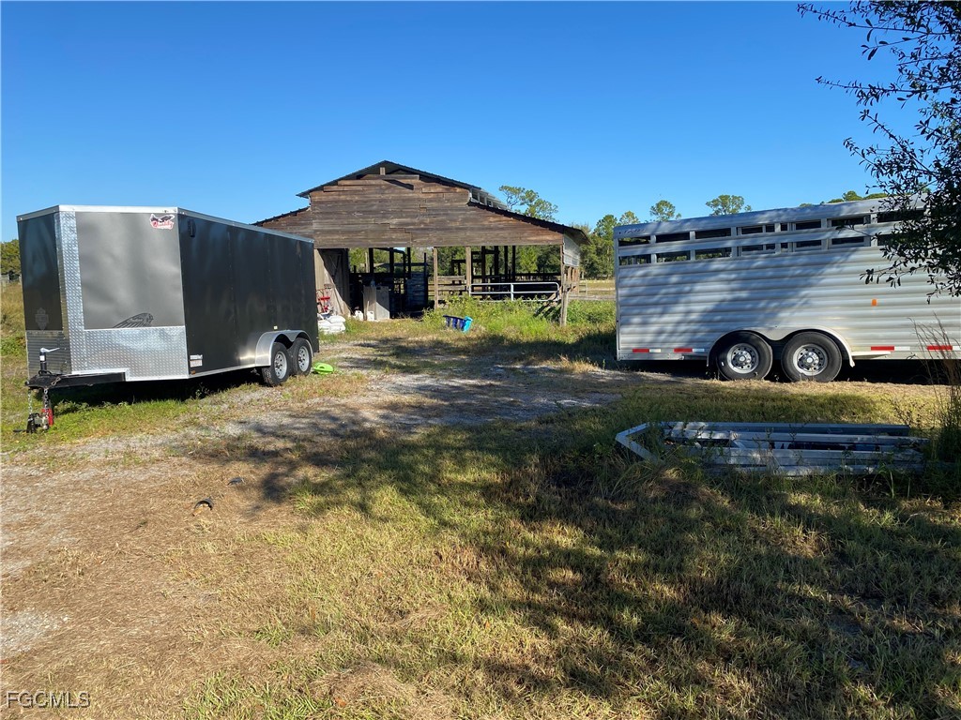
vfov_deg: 53.1
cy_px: 360
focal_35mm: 26
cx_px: 480
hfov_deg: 67.3
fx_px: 722
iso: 32
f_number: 1.8
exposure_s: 1/2268
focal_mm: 4.25
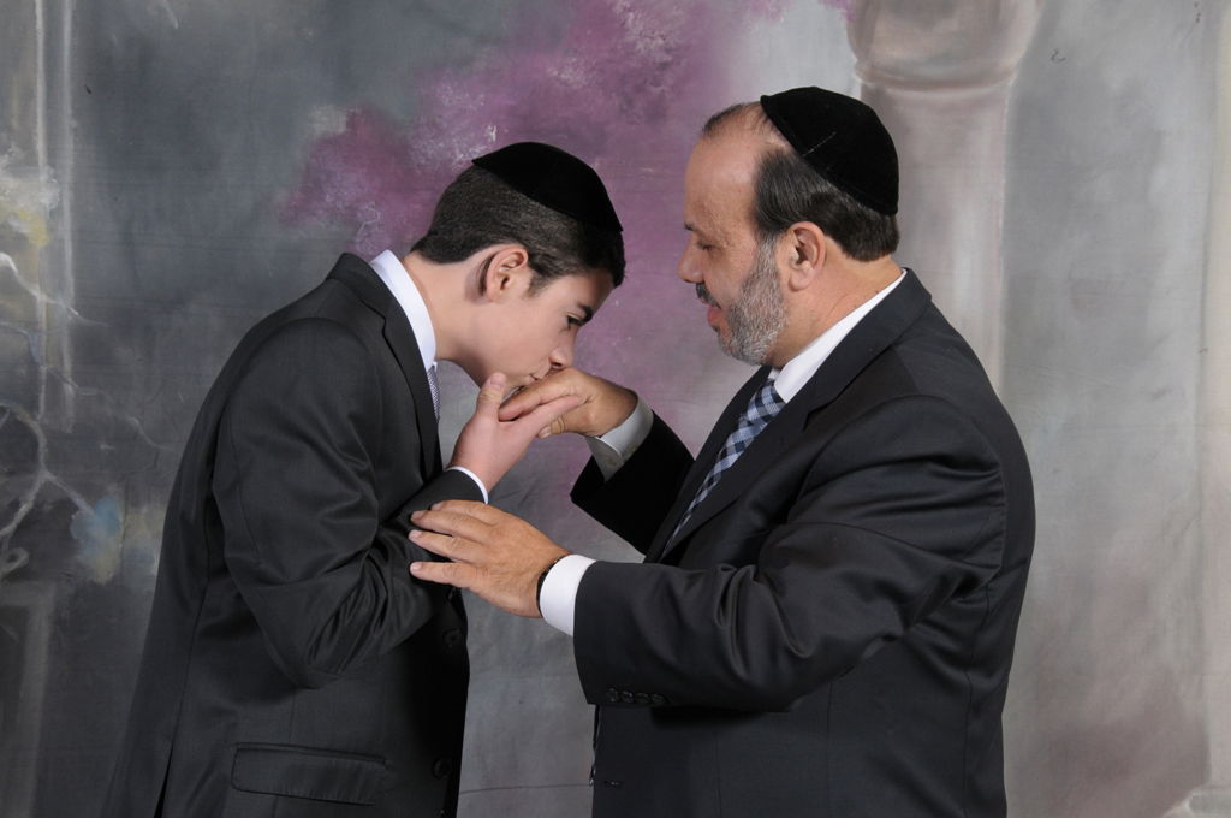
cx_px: 616
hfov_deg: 27.0
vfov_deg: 18.1
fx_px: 2561
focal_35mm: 75
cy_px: 409
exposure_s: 1/125
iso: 400
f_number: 7.1
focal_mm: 50
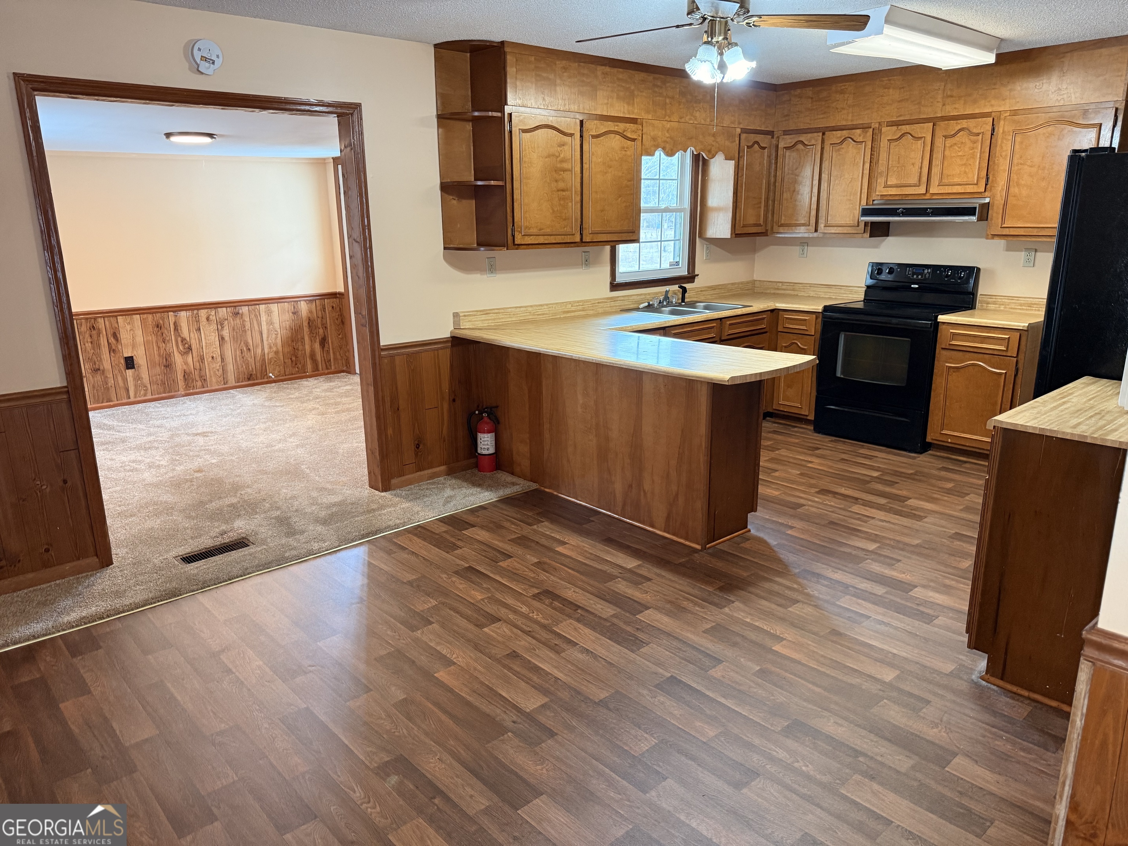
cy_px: 423
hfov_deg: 71.6
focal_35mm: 24
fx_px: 782
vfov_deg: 56.8
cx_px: 564
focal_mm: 6.76
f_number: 1.78
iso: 320
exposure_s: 1/60
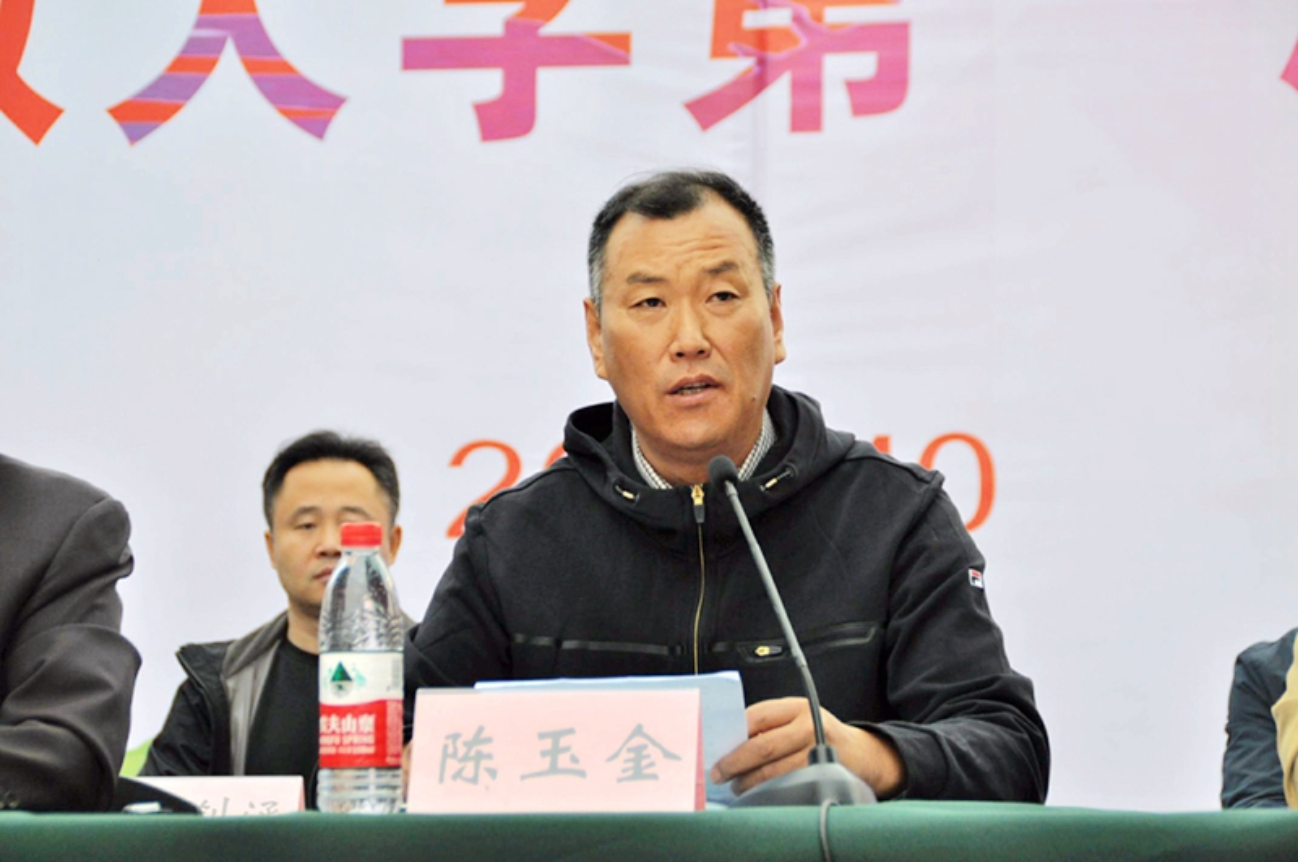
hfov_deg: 15.9
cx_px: 649
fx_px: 4645
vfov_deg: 10.6
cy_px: 431
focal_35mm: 129
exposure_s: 1/400
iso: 400
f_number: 5.6
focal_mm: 86
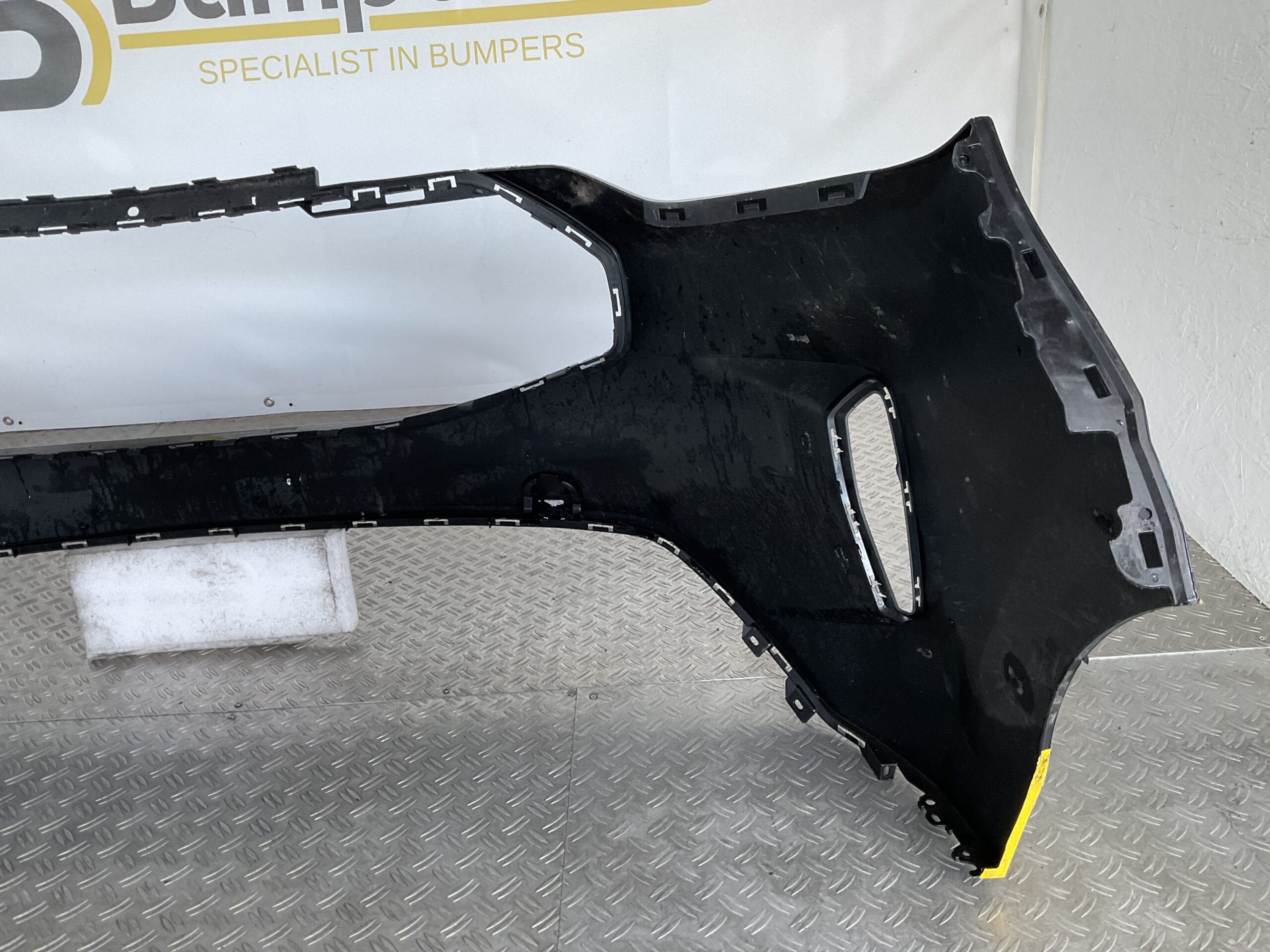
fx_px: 1064
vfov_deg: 48.2
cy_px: 476
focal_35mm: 29
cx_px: 635
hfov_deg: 61.7
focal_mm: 3
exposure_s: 1/50
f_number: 1.8
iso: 50
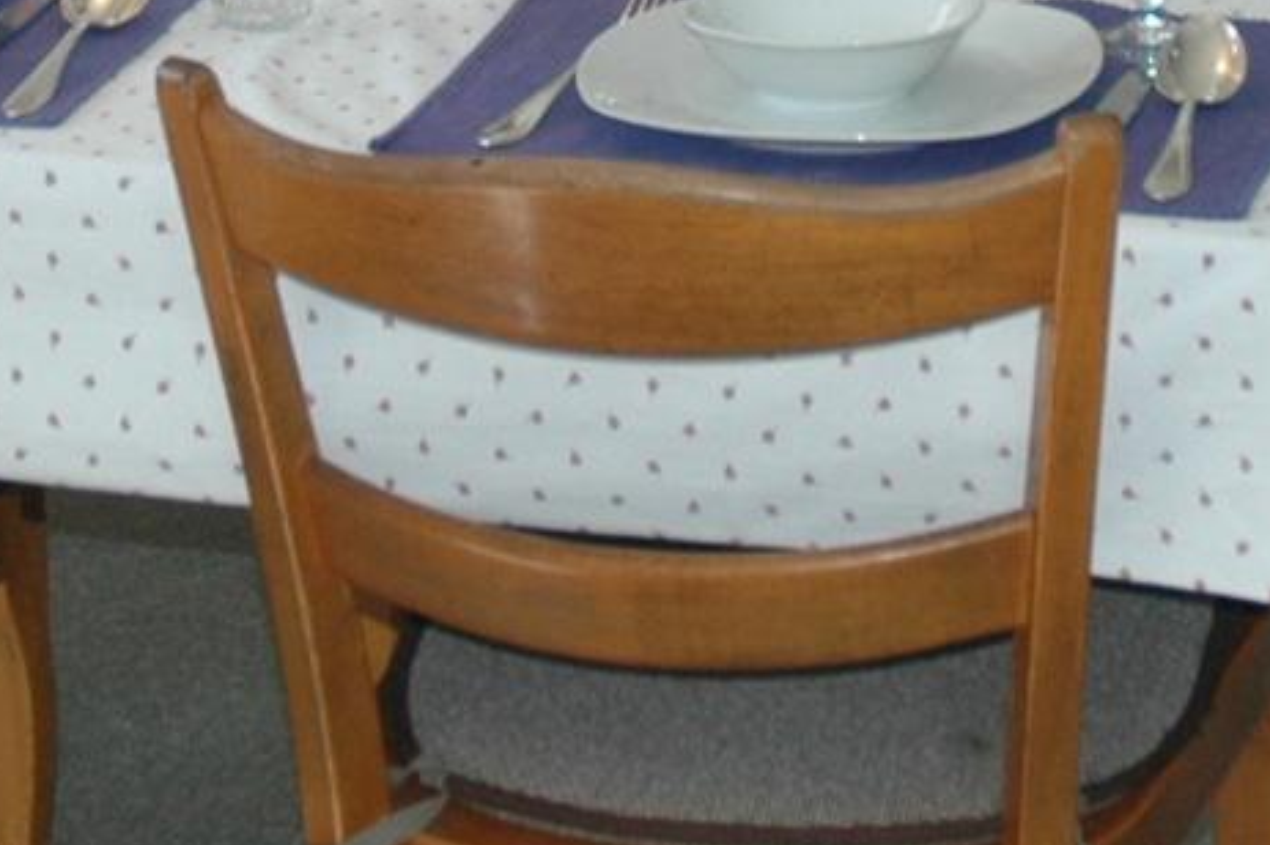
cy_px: -519
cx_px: 771
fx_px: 6395
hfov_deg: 11.3
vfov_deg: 7.4
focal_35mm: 181
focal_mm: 25
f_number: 3.8
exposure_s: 1/250
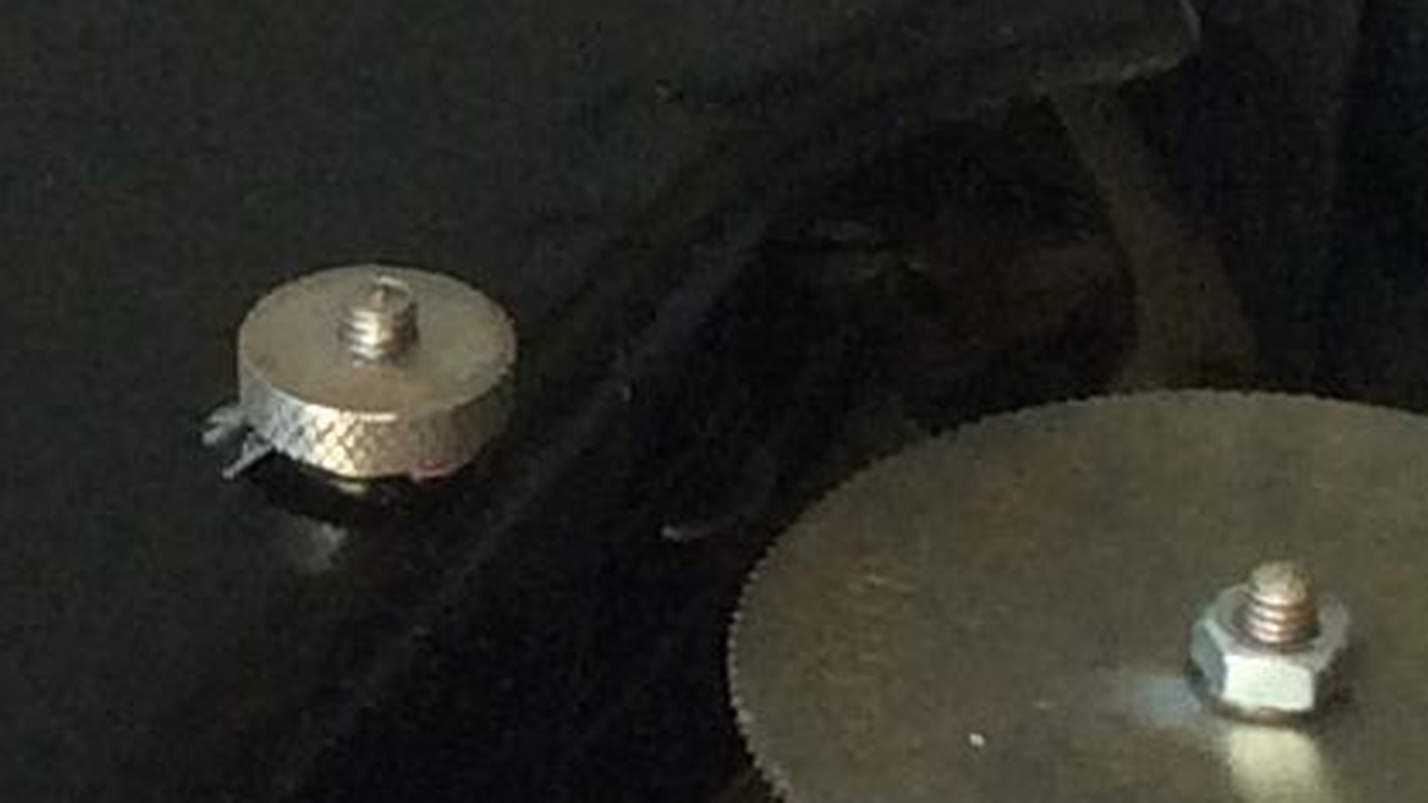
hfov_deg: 9.8
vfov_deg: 5.5
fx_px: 8217
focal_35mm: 217
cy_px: 1311
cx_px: -360
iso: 50
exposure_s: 1/100
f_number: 2.4
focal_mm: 3.3
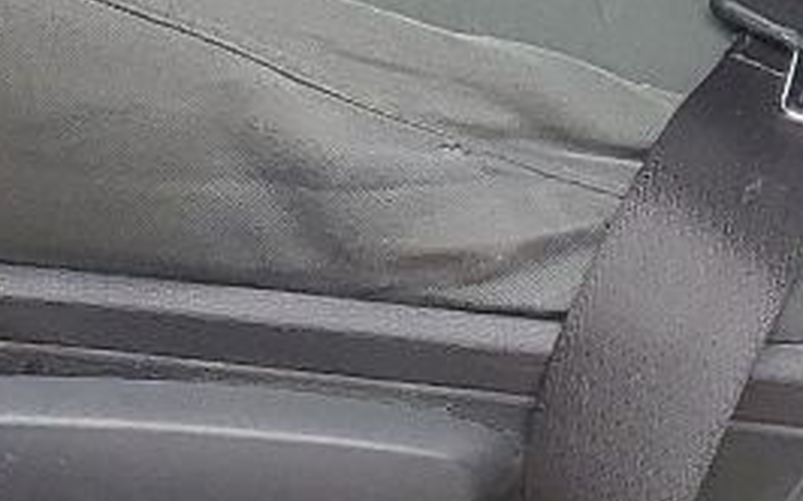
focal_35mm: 166
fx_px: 3631
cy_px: -610
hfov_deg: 12.1
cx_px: -374
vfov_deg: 7.5
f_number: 1.5
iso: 50
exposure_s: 1/714
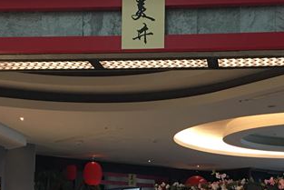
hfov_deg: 26.2
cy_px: 212
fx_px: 608
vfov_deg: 17.1
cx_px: 183
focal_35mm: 77
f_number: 2.2
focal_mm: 4.15
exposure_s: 1/15
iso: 64
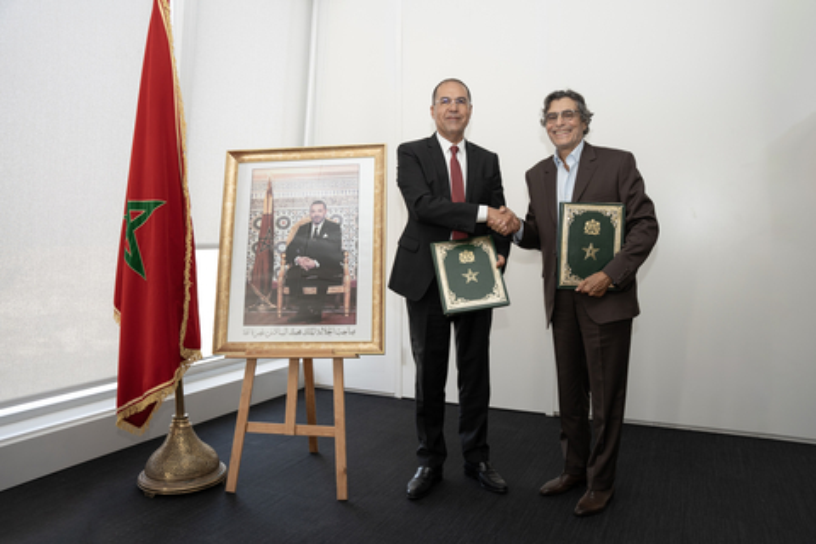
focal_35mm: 28
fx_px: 635
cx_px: 408
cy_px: 272
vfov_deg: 46.4
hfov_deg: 65.5
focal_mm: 28
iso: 250
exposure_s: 1/200
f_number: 2.8
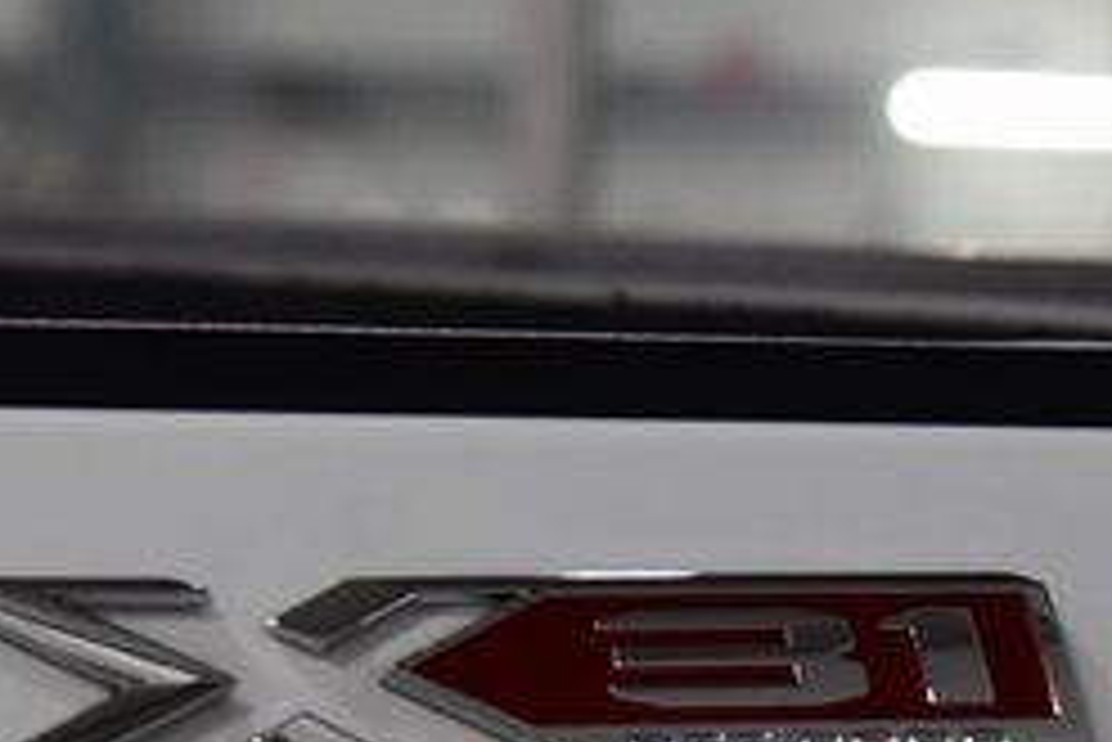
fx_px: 8406
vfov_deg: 5.1
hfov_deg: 7.6
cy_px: 645
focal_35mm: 272
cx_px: 464
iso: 1600
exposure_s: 1/125
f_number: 7.1
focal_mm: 70
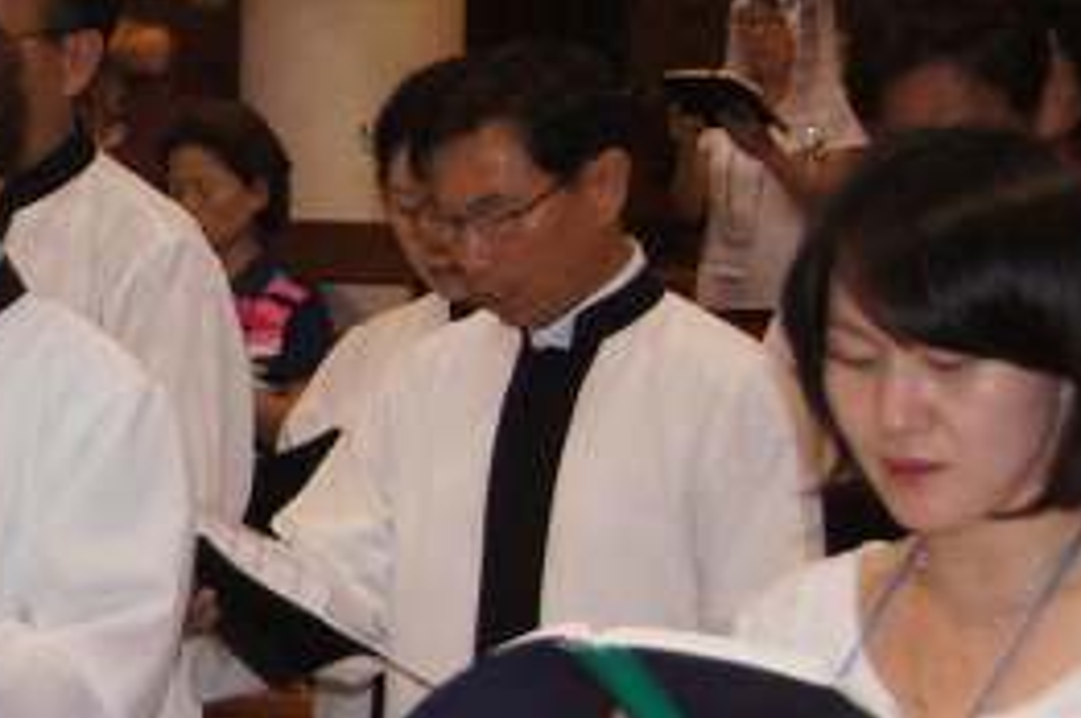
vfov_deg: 6.7
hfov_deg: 9.8
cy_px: 411
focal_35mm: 205
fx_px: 6147
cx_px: -458
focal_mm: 35
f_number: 4.5
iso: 800
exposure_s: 1/60
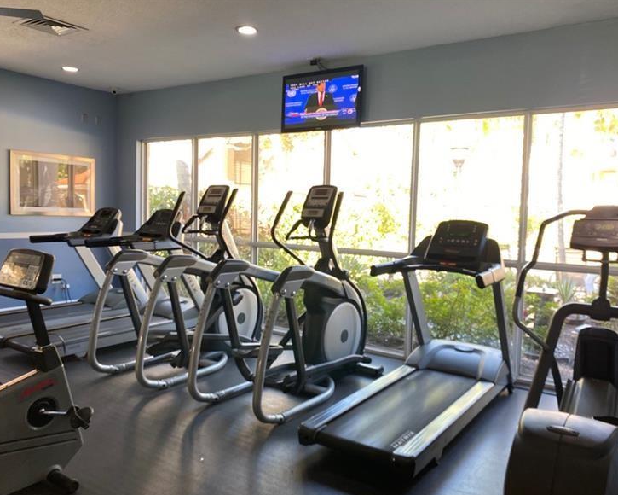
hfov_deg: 62.1
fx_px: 512
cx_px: 334
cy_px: 252
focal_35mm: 28
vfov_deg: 51.5
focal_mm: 4.25
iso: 100
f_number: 1.8
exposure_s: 1/61
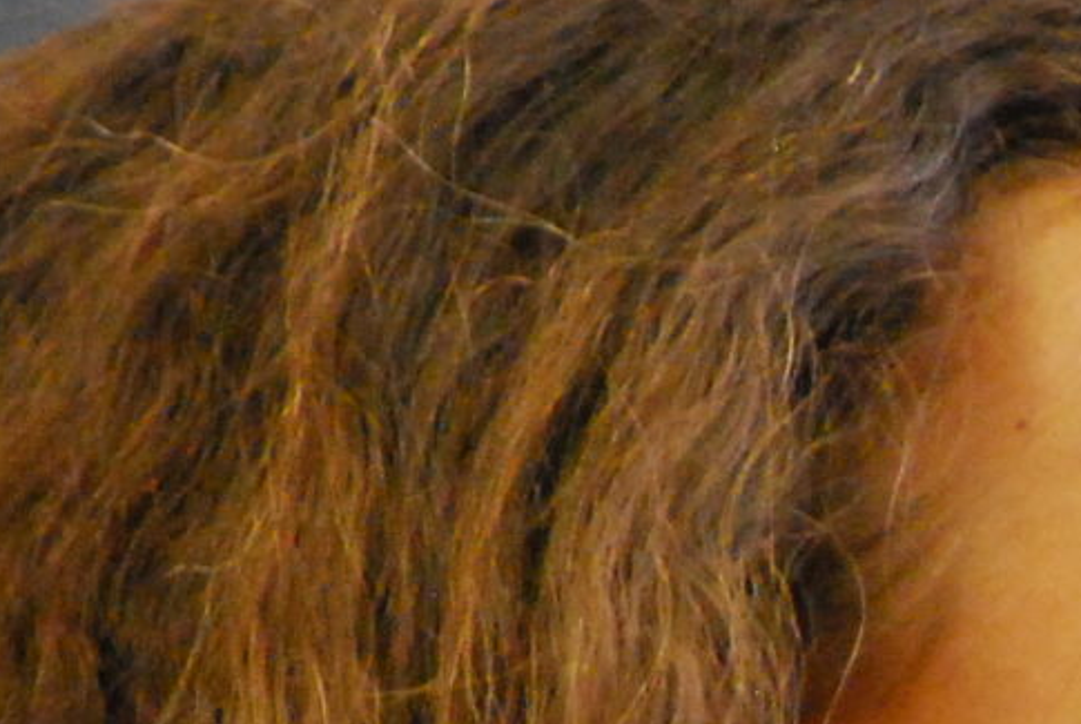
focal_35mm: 1307
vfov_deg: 1.1
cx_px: 2024
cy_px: 1851
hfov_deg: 1.6
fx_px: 39295
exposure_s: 1/30
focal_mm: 165
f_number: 5.6
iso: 1600
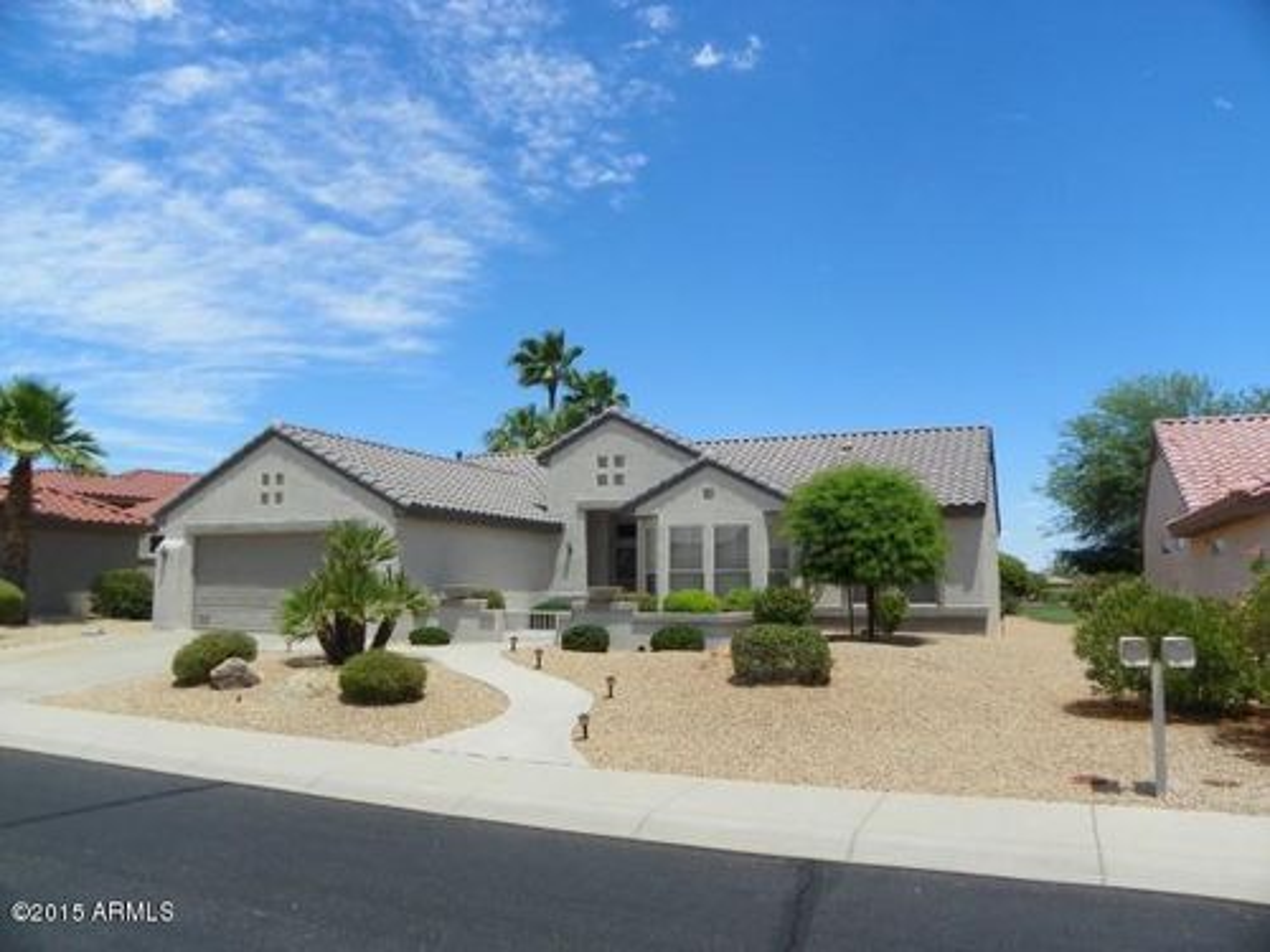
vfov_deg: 53.1
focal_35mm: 26
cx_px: 635
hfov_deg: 67.3
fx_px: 954
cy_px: 476
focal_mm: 4.6
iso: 64
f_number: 5.6
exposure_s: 1/400
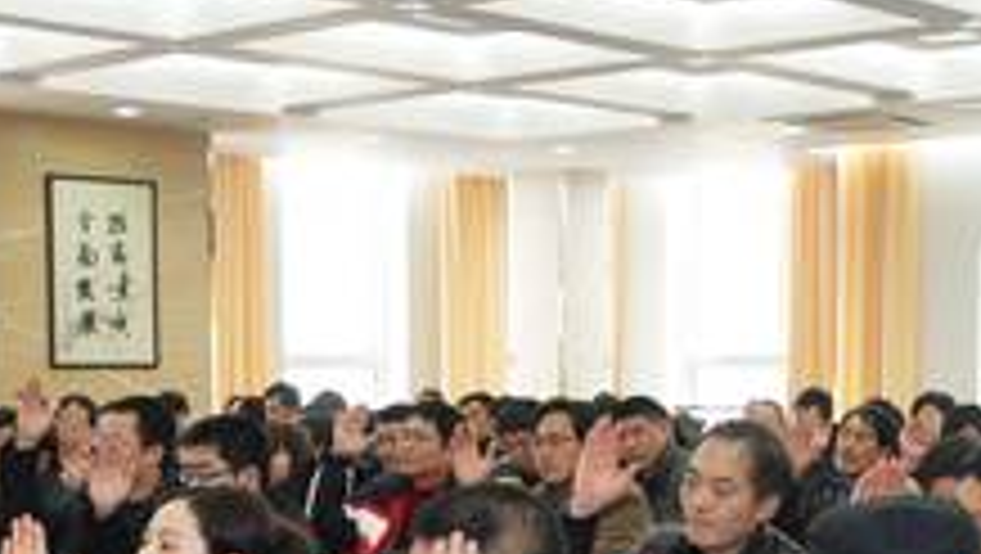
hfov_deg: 29.2
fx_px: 1874
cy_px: 577
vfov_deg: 16.4
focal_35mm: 72
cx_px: 639
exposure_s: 1/30
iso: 400
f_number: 3.5
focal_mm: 20
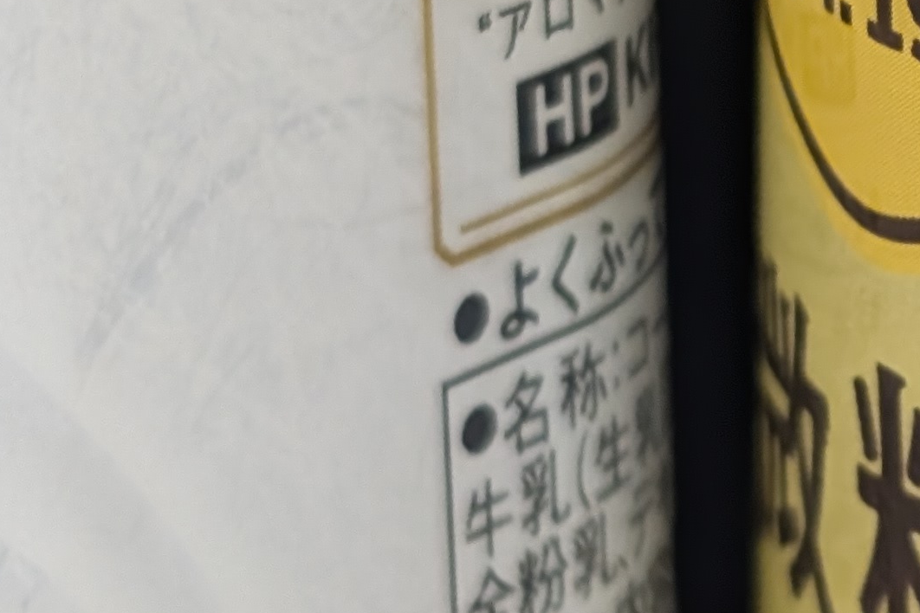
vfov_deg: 7.0
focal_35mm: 196
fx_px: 5008
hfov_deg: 10.3
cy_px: 265
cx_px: 1168
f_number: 1.68
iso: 166
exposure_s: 1/23.9
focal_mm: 6.9
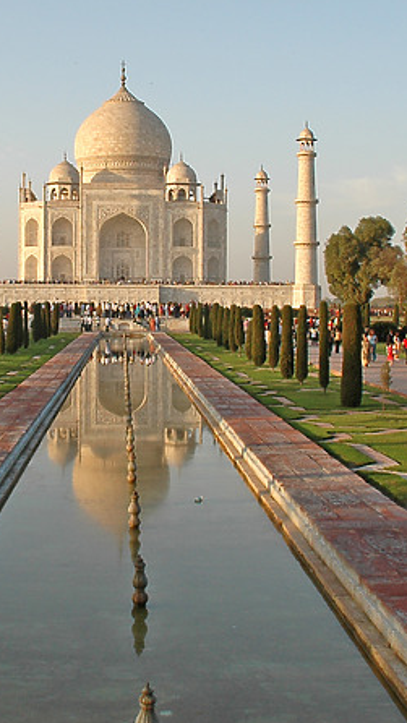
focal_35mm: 57
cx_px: 109
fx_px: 1093
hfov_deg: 20.9
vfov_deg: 36.4
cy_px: 280
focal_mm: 18
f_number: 8
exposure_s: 1/250
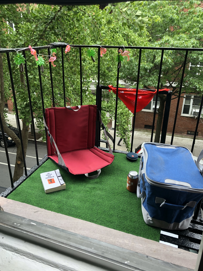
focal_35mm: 29
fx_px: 227
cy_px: 140
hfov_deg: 48.2
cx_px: 98
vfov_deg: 61.6
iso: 32
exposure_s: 1/120
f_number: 1.8
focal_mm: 3.99
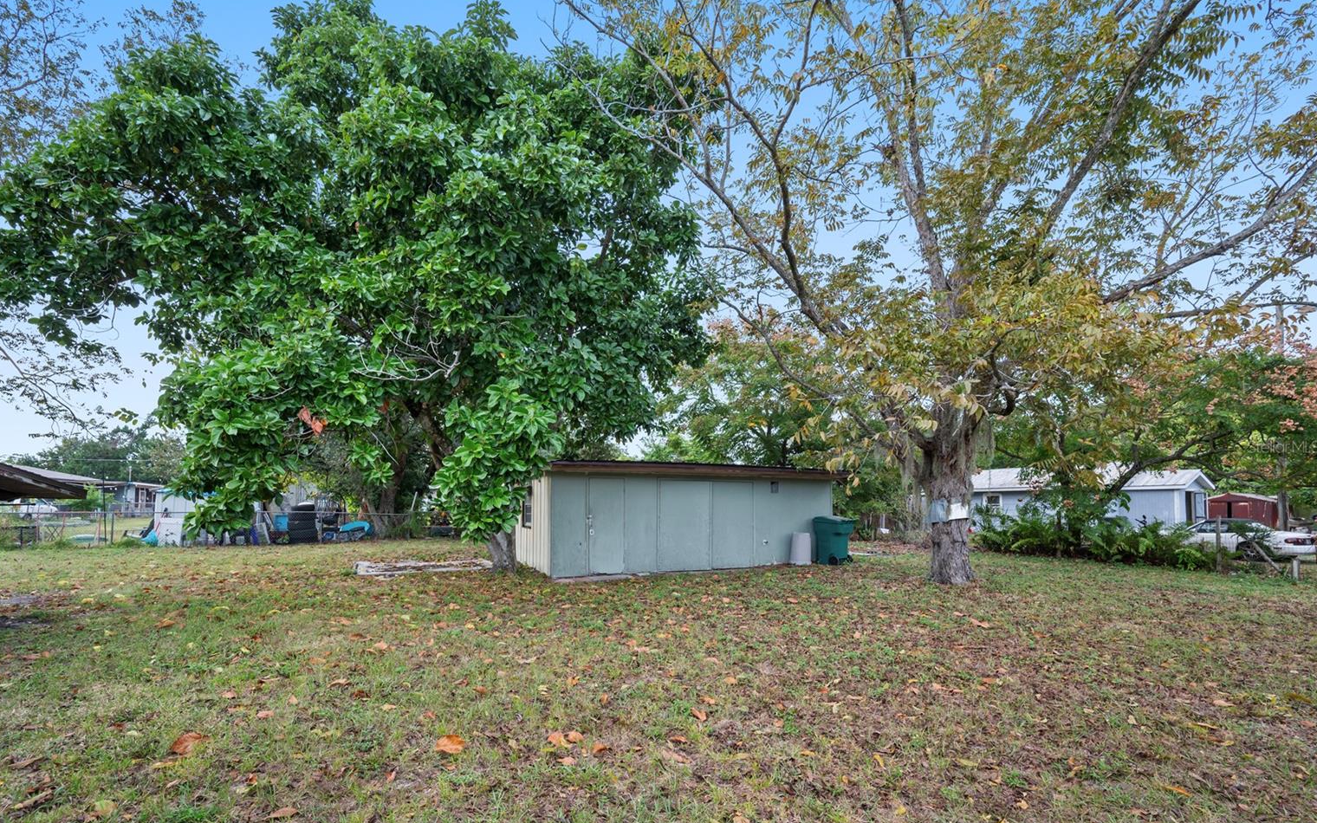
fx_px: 538
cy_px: 447
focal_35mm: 15
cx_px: 631
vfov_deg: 74.6
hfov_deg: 101.4
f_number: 7.1
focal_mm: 14
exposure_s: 1/200
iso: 250
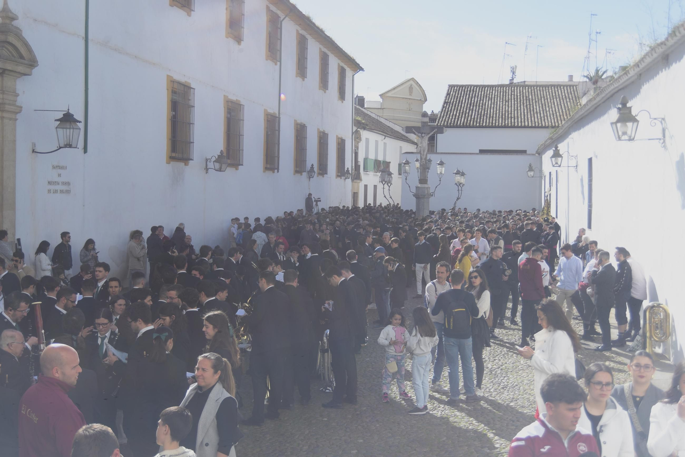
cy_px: 228
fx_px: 914
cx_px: 342
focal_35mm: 48
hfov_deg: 41.1
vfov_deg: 28.1
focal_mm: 48
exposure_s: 1/500
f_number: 6.3
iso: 125
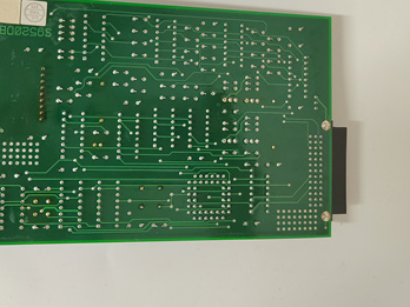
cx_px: 128
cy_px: 98
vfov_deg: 42.3
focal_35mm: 33
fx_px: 391
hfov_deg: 54.0
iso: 1781
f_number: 1.9
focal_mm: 5.52
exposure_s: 1/60
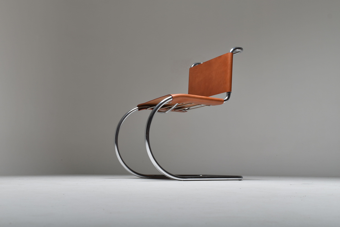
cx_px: 170
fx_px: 397
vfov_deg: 31.9
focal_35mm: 42
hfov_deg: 46.4
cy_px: 114
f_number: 10
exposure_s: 1/200
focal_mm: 28
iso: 100
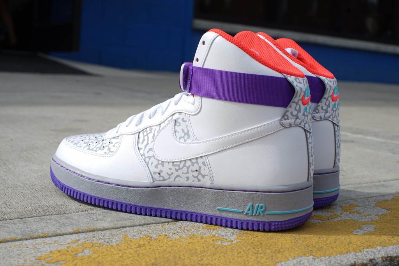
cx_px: 200
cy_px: 133
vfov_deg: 27.0
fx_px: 554
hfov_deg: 39.6
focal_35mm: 50
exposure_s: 1/80
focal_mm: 50
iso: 64
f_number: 13
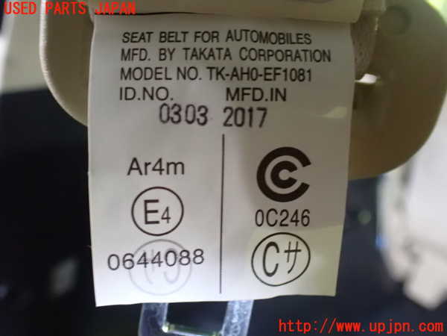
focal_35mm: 30
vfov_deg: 46.8
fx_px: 387
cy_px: 168
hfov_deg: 60.0
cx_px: 224
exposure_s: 1/30
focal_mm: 5.4
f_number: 2.3
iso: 1600
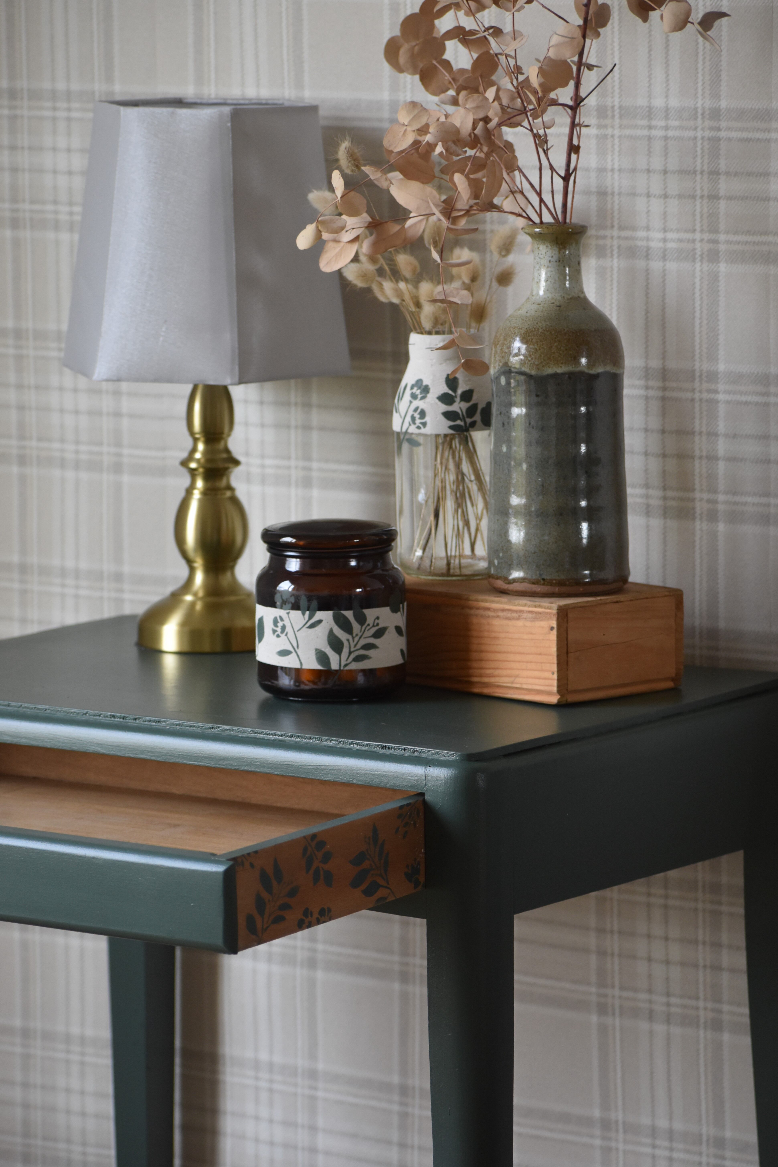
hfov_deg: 8.3
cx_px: 389
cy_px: 584
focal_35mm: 165
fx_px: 5349
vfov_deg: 12.5
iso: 800
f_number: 4.8
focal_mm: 110
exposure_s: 1/125
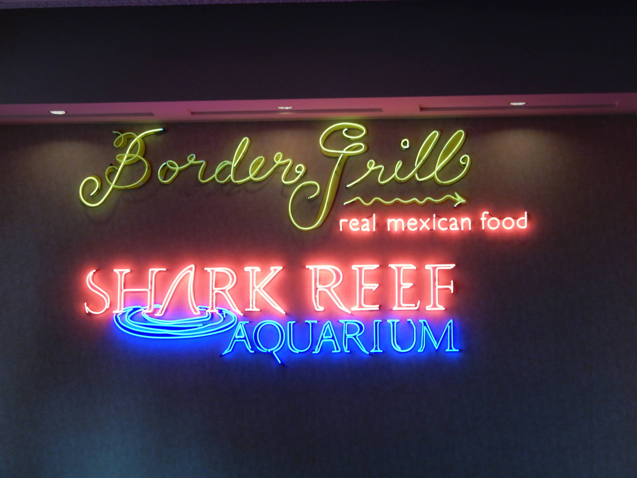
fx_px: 1932
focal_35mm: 105
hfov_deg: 18.7
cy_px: 239
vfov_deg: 14.1
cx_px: 318
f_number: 5.3
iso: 200
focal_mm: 18.9
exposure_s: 1/30
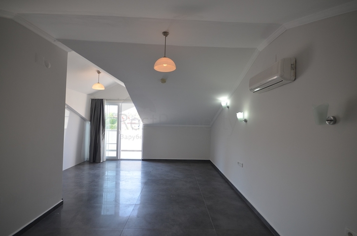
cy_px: 118
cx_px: 178
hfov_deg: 100.5
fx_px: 148
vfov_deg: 77.1
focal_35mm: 15
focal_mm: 10
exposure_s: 1/60
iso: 180
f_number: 5.6
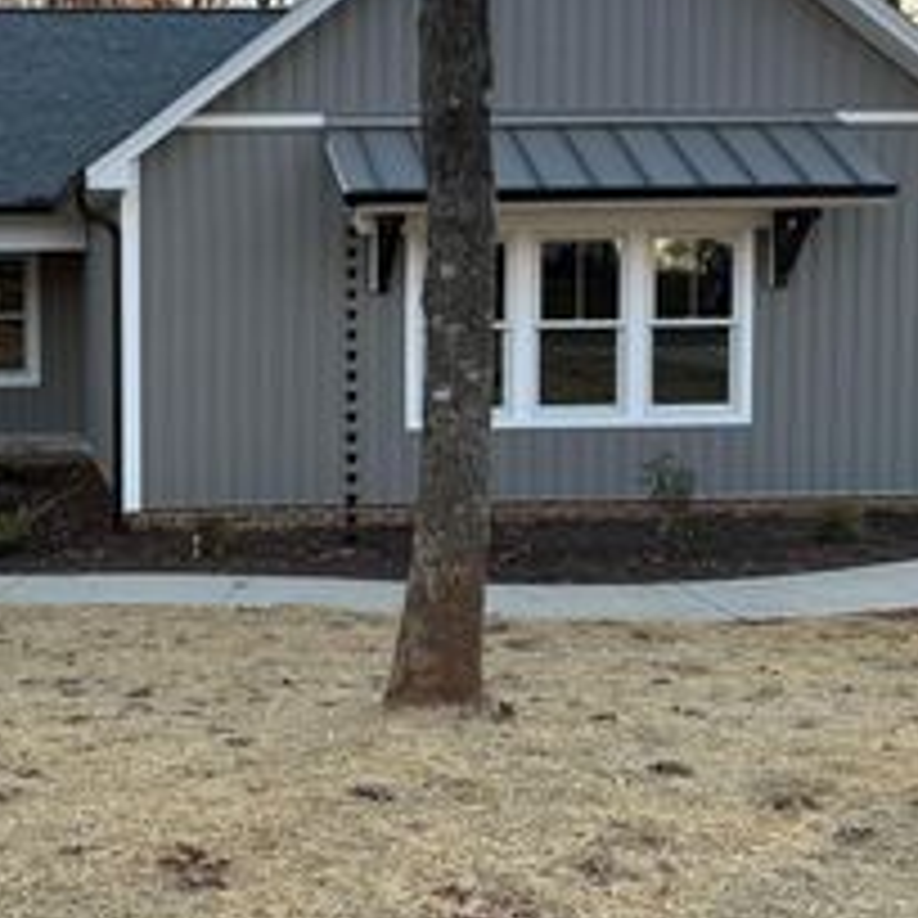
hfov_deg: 31.4
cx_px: 112
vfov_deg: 32.7
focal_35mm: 52
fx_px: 1560
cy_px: 367
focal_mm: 6.76
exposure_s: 1/315
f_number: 1.78
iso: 80
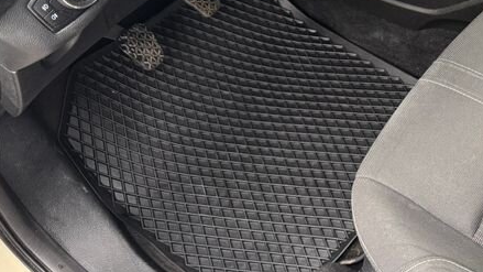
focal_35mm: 61
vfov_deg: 18.5
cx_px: 507
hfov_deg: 31.2
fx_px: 781
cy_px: -69
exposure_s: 1/60
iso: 320
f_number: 1.78
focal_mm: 6.76
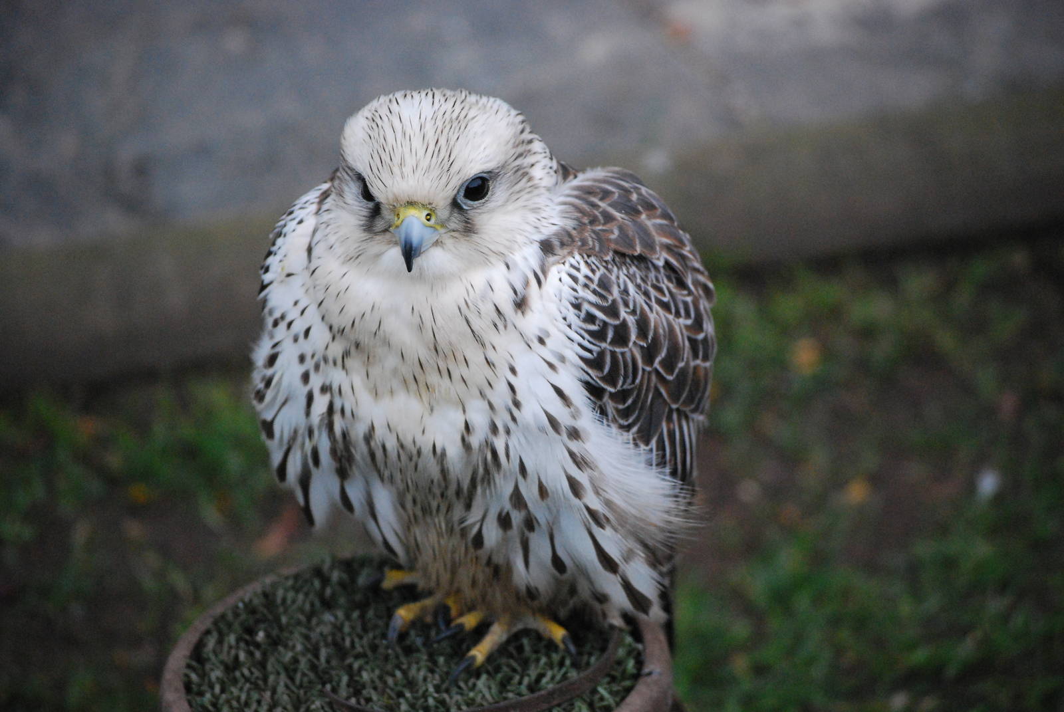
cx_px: 532
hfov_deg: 13.7
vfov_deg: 9.2
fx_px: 4439
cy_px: 356
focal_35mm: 150
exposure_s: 1/400
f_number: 4.5
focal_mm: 100
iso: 1600
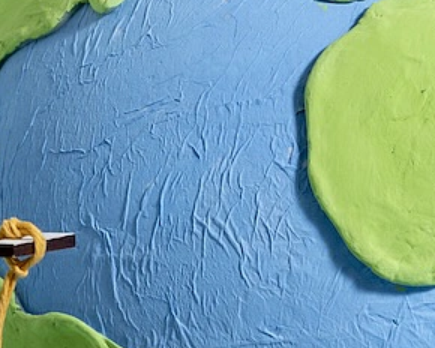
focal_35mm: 259
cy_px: 348
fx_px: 3334
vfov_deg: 6.0
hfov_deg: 7.4
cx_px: 444
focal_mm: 50
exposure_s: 1/125
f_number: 13
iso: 250
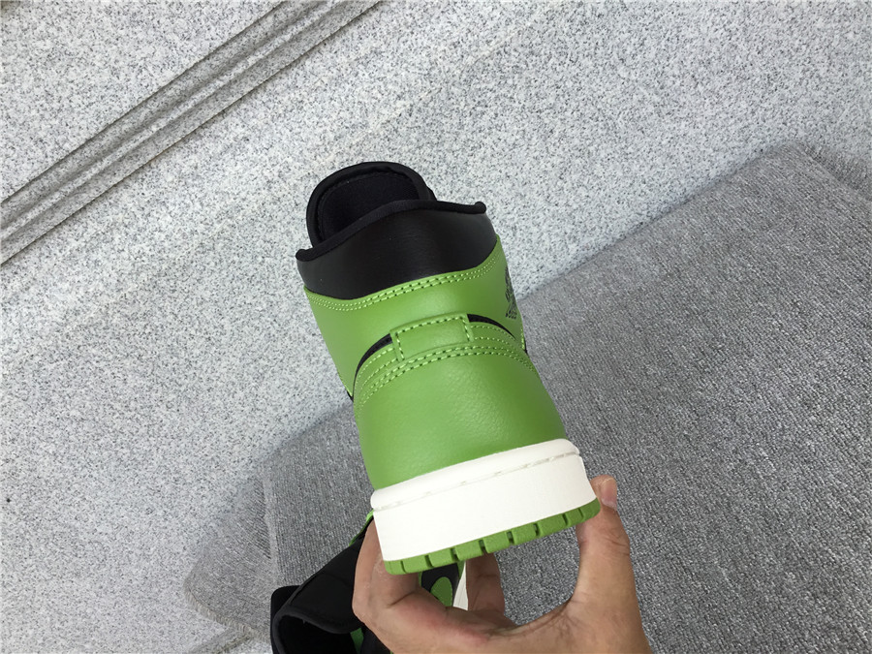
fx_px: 781
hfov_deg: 58.4
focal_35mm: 31
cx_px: 436
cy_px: 327
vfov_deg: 45.4
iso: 25
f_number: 2.4
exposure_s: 1/468
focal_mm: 3.3
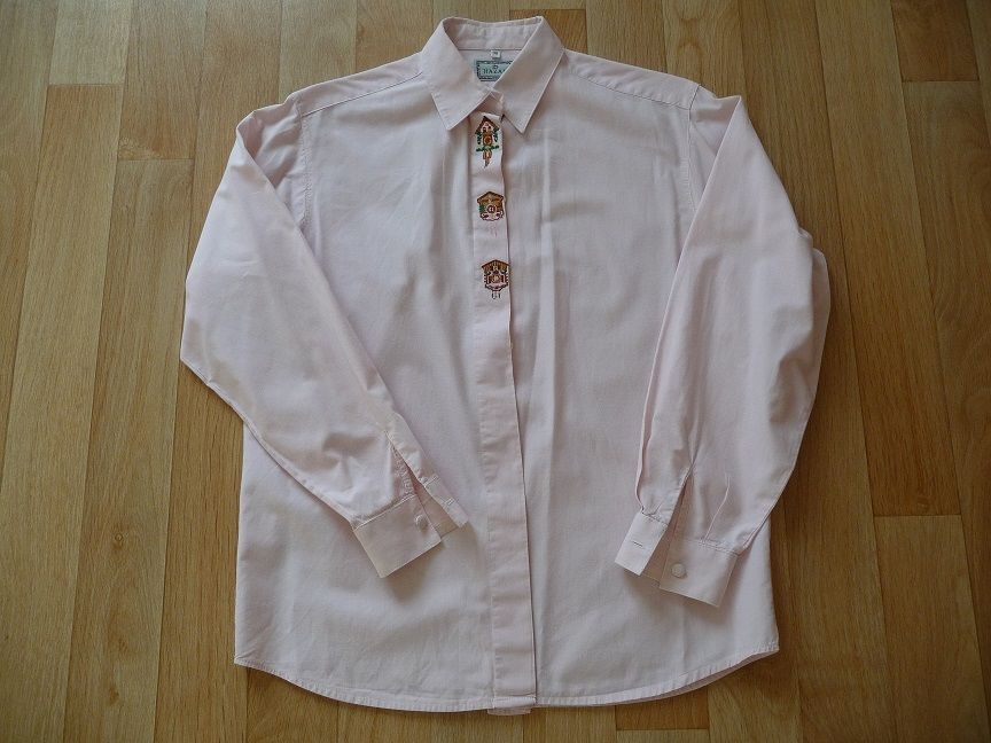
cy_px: 372
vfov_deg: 49.7
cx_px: 496
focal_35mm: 28
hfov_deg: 63.4
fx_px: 802
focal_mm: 4.7
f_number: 3.3
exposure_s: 1/40
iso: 100
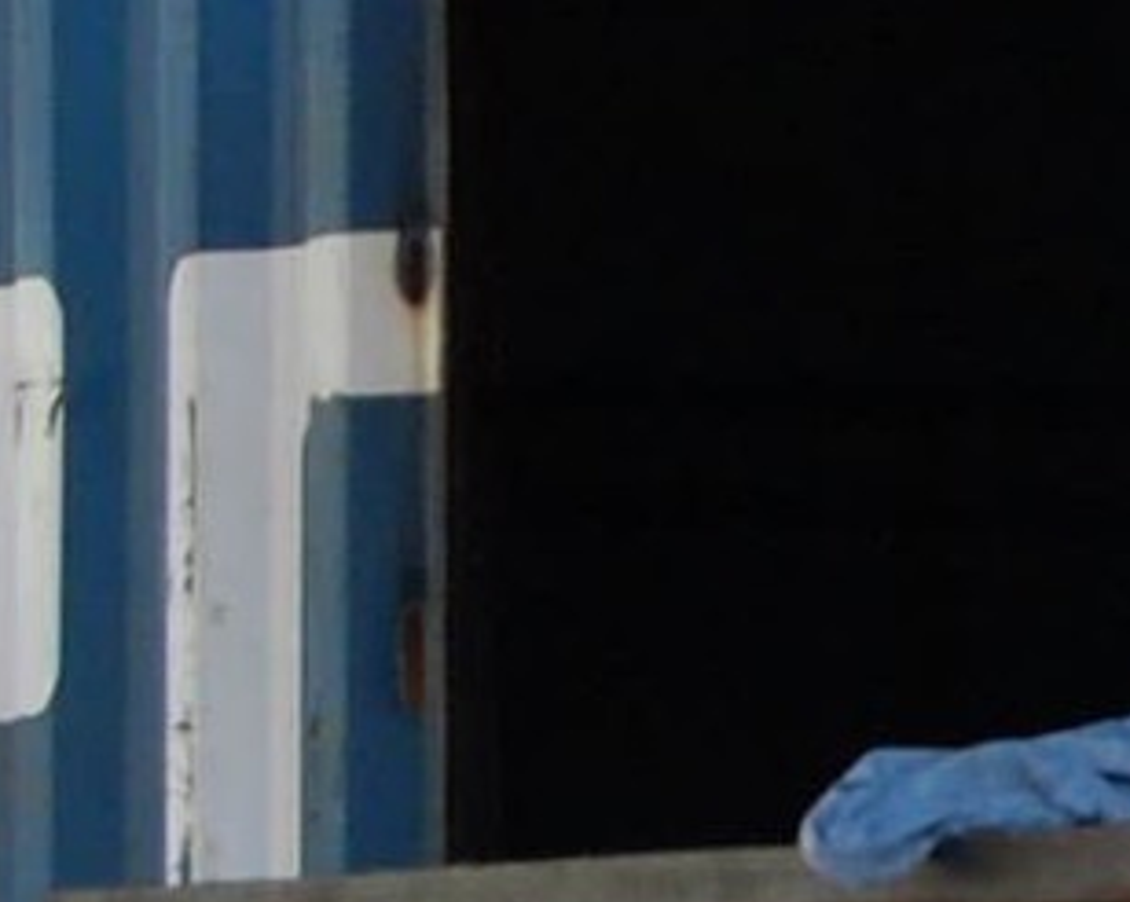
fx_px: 16043
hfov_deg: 4.0
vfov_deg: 3.2
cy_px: 579
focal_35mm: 480
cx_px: 2311
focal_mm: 42
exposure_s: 1/125
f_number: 10
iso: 400
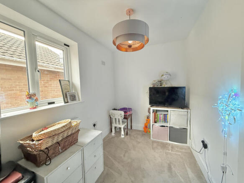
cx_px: 122
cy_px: 92
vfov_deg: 85.7
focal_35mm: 14
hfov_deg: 102.1
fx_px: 99
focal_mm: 2.22
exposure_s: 1/98
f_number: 2.2
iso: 320
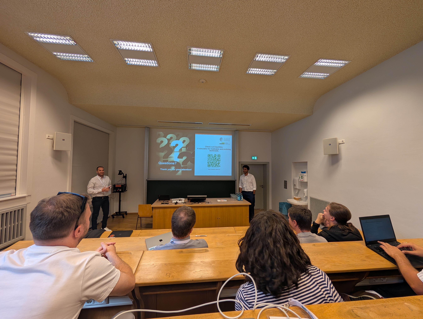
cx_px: 212
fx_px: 147
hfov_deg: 110.5
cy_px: 160
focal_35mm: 12
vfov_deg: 94.6
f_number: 1.7
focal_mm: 2.02
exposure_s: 1/87.3
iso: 45
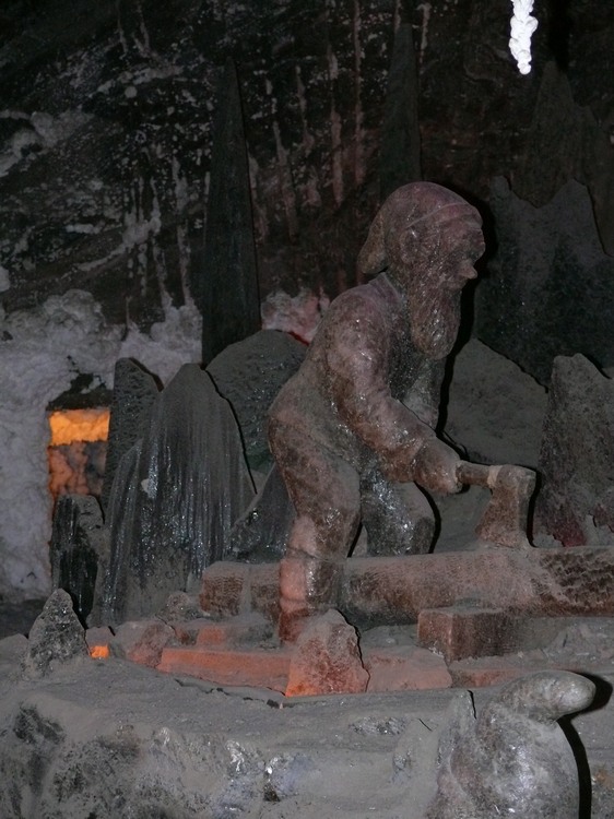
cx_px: 307
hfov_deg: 10.2
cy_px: 410
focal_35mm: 146
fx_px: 3455
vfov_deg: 13.5
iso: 400
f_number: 3.6
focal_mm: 30.9
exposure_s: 1/30
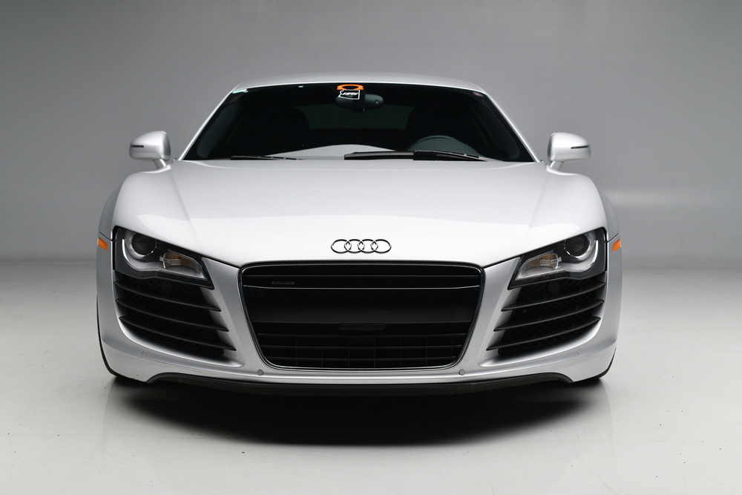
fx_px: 1031
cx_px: 371
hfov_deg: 39.6
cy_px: 248
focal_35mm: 50
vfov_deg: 27.0
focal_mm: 50
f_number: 6.3
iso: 1250
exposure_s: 1/80
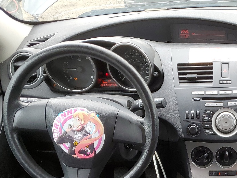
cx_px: 211
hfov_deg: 30.8
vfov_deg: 23.0
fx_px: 411
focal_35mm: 60
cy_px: 197
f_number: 1.5
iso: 50
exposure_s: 1/182
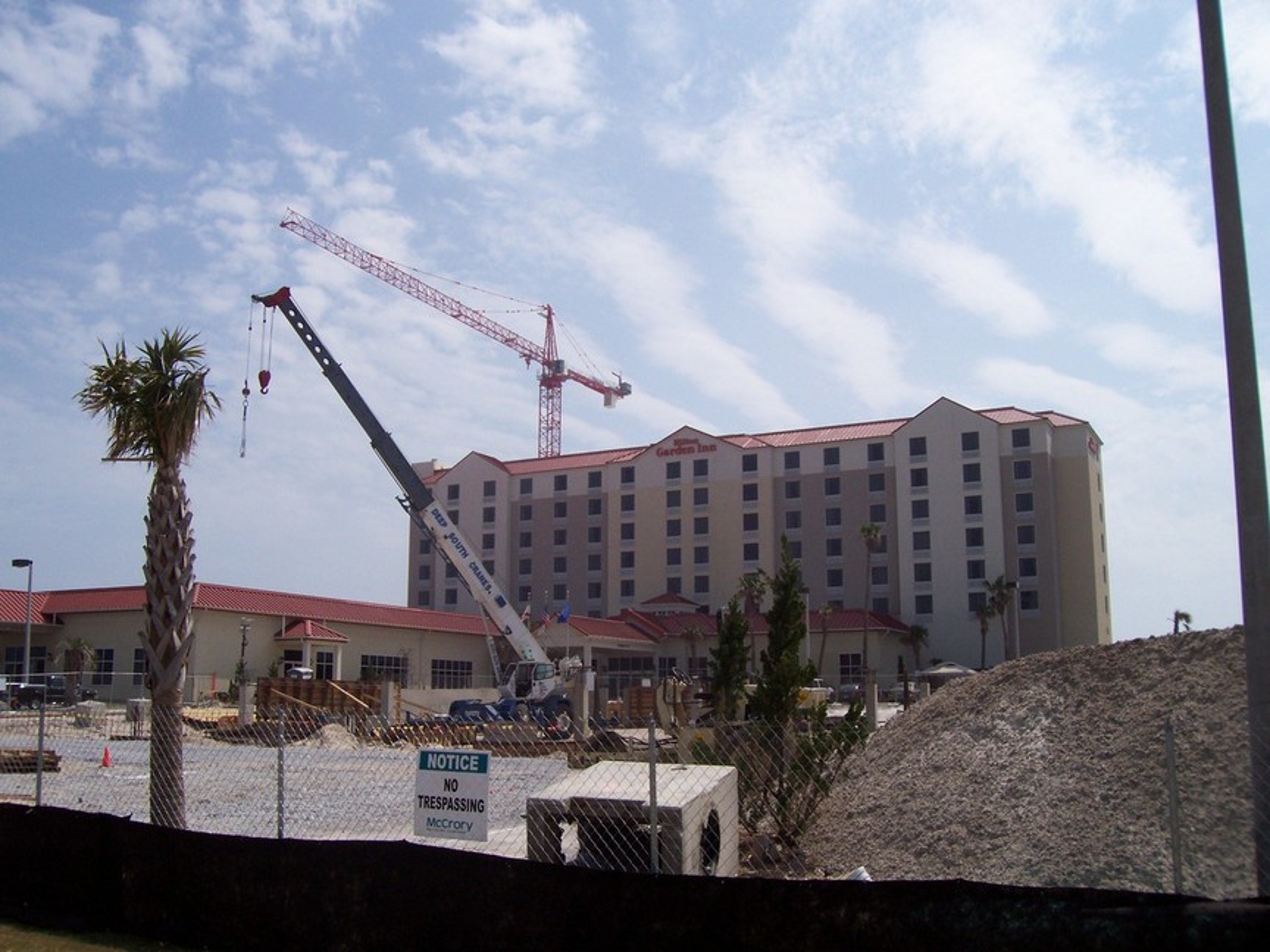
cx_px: 635
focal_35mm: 34
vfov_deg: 41.8
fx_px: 1247
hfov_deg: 54.0
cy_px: 476
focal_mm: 5.6
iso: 80
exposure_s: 1/1124
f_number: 5.1
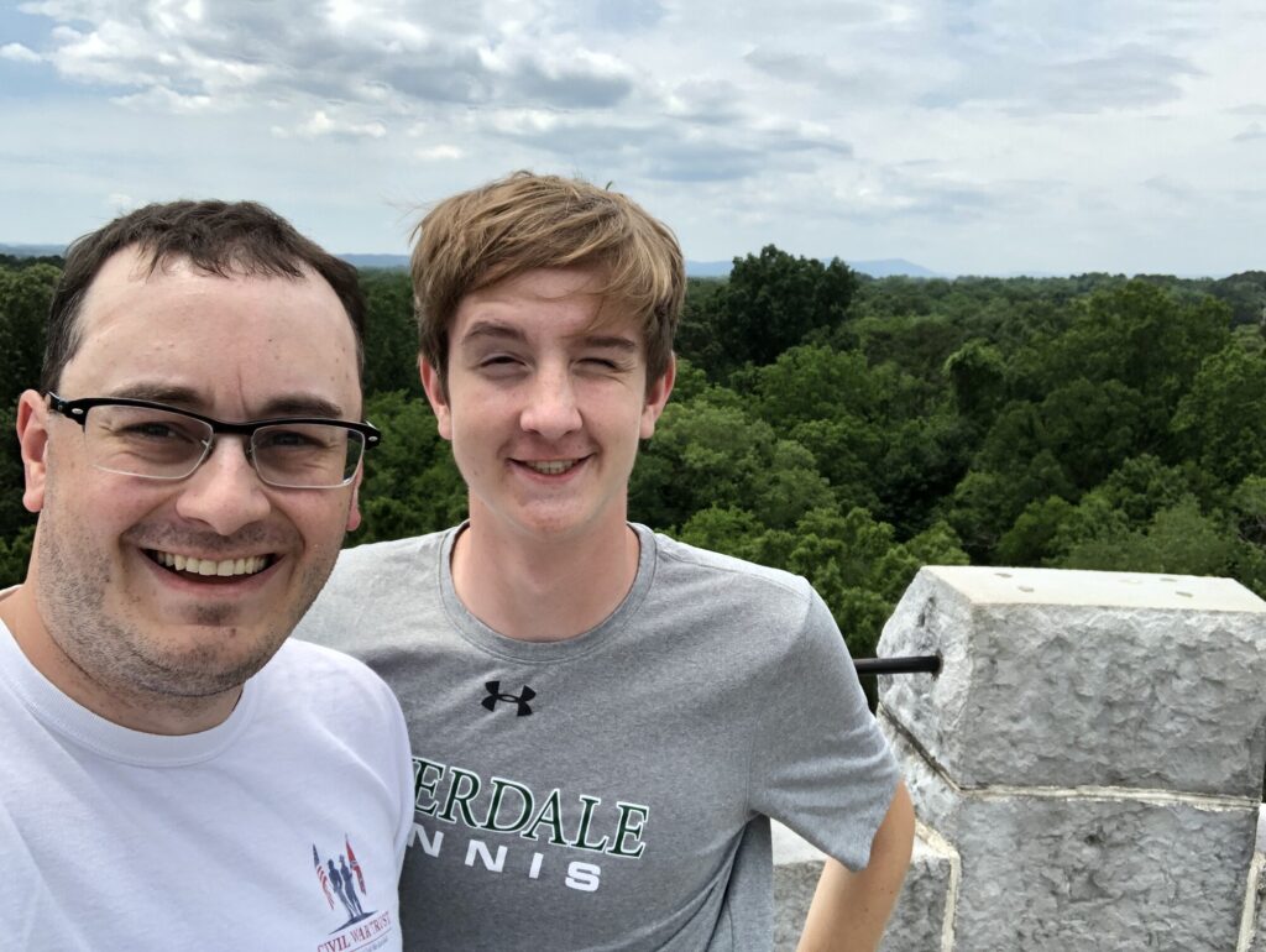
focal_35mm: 32
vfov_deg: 44.2
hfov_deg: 56.8
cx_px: 633
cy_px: 476
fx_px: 1171
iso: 20
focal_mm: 2.87
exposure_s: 1/806
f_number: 2.2
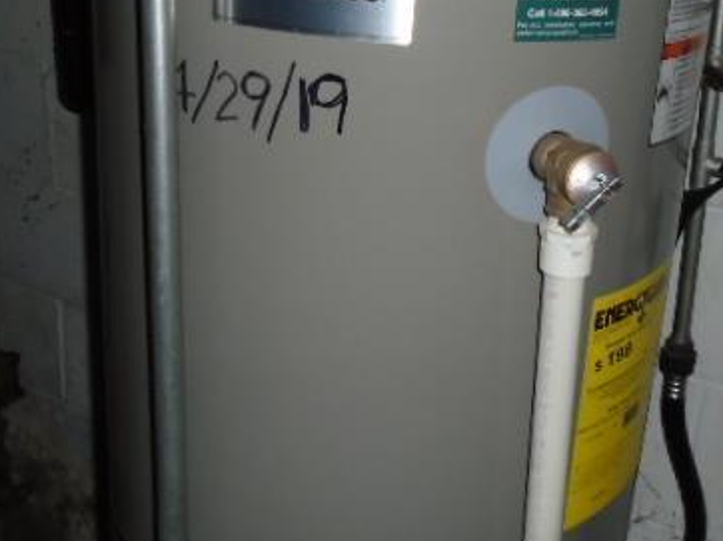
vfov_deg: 31.2
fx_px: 960
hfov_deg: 41.3
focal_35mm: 46
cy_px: 172
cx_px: 371
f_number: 3.2
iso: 200
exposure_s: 1/30
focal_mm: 4.6
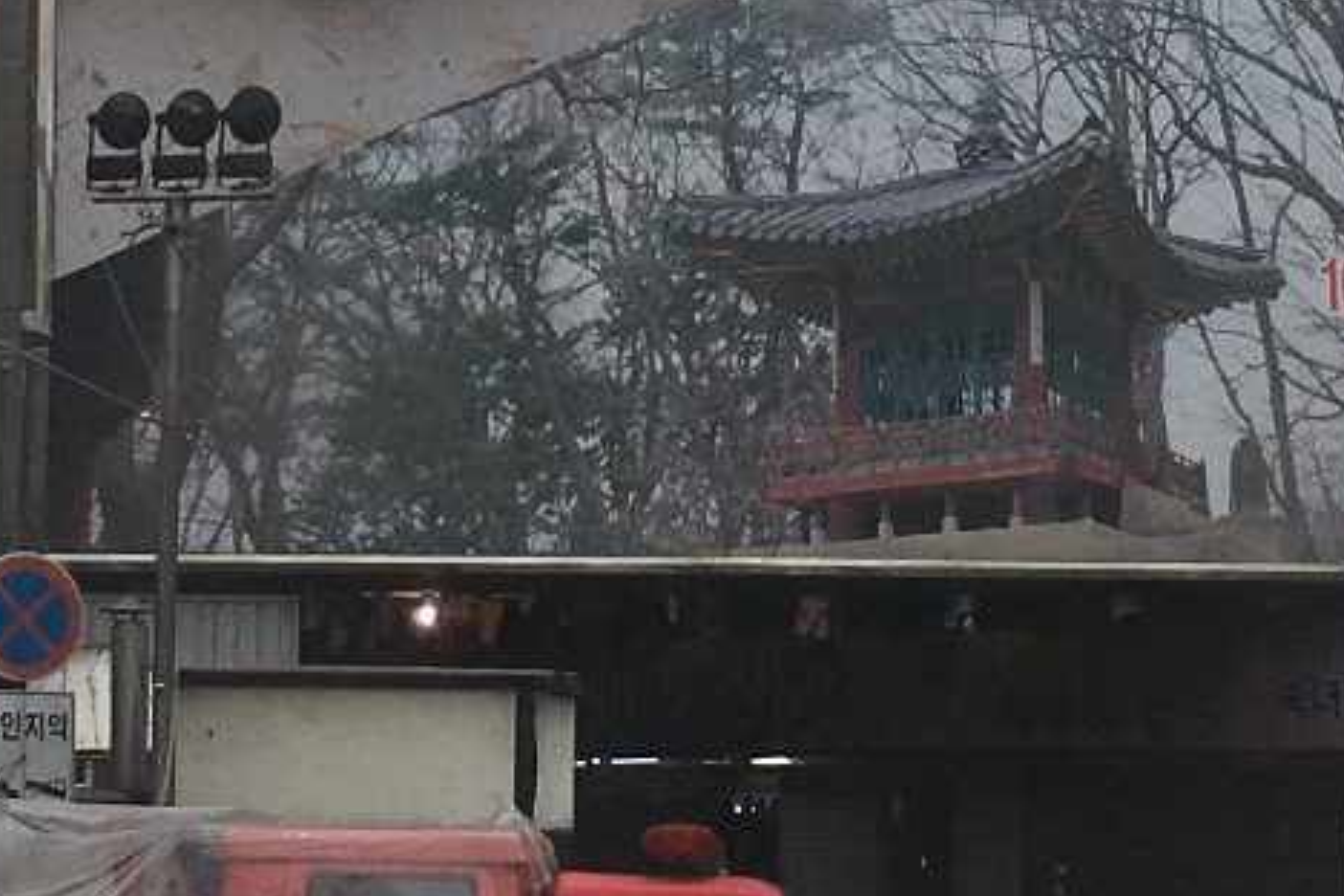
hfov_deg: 15.5
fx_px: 4928
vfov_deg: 10.3
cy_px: 29
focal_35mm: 132
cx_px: 370
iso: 25
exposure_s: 1/725
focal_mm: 4.15
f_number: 2.2
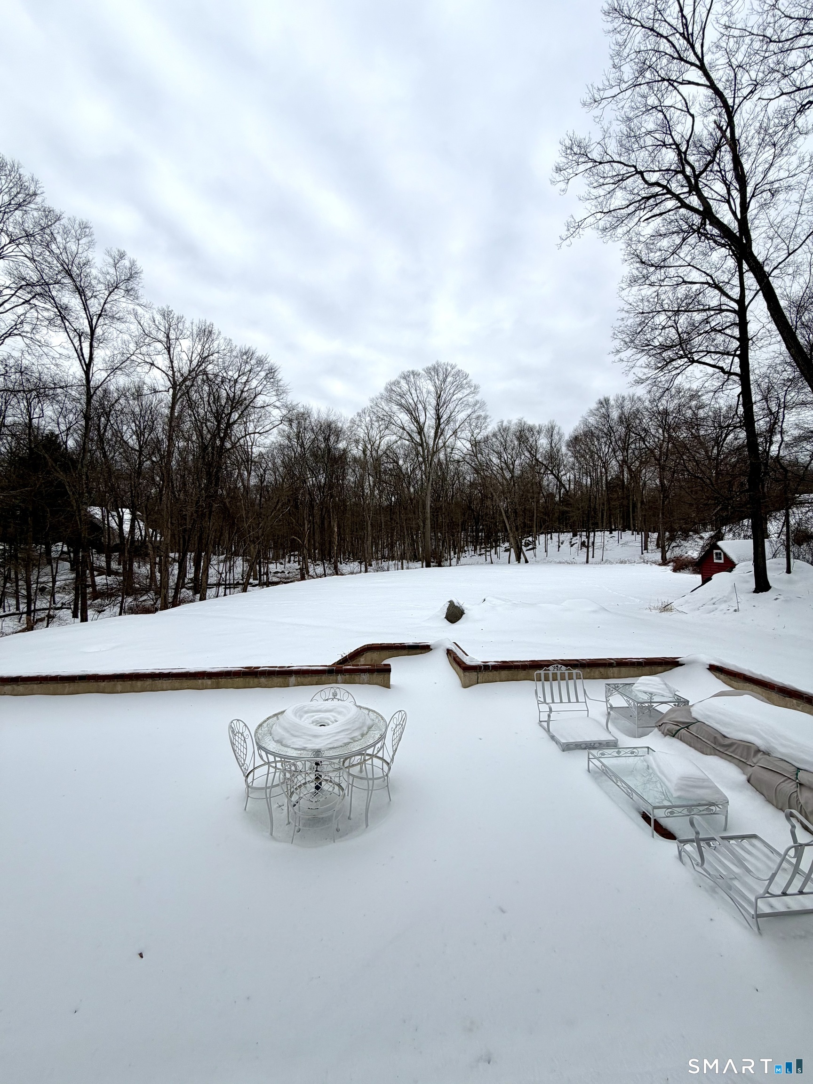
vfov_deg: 102.1
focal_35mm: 14
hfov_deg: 85.7
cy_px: 542
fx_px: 438
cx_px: 406
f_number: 2.2
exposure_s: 1/1125
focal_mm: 2.22
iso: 20
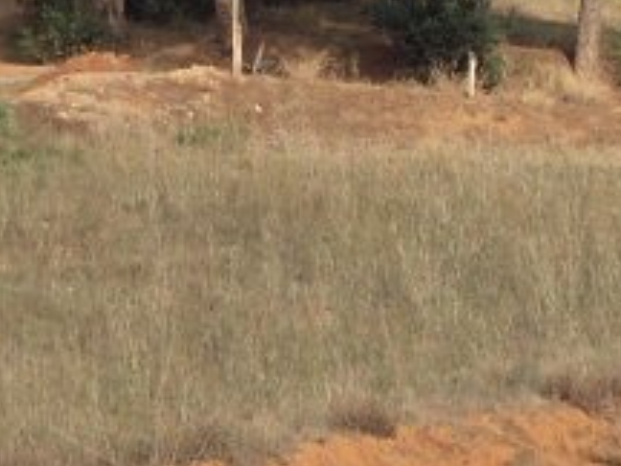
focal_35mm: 464
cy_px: -291
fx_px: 8324
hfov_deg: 4.3
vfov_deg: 3.2
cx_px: 877
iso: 100
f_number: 4.9
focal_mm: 18
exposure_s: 1/320
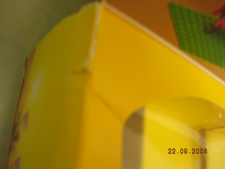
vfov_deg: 37.7
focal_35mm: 38
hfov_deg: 49.0
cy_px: 84
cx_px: 112
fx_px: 247
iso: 64
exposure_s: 1/3.9
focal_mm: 7.8
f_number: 2.8
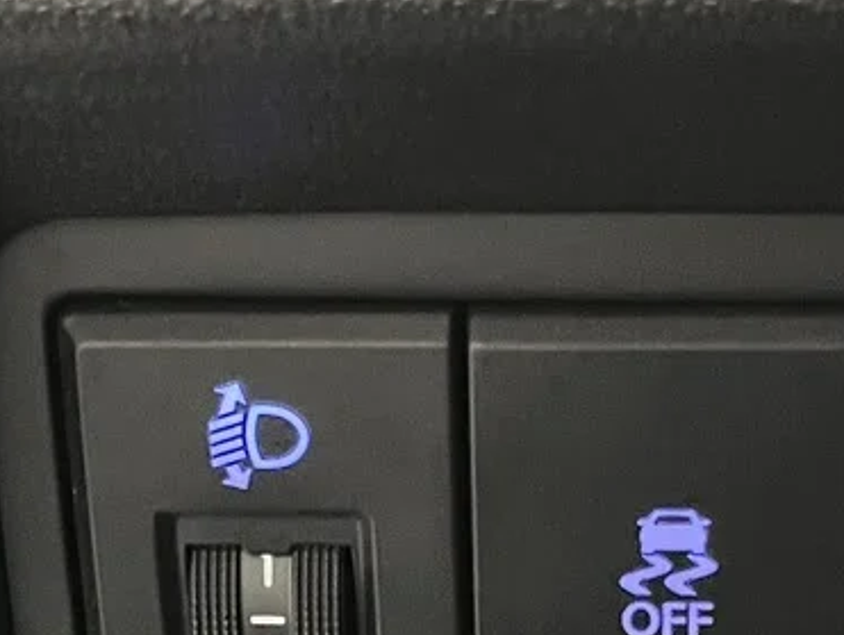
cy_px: 840
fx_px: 2733
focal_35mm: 112
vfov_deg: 12.8
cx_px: 507
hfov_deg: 17.5
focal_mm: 5.1
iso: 800
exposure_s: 1/25
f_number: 1.6
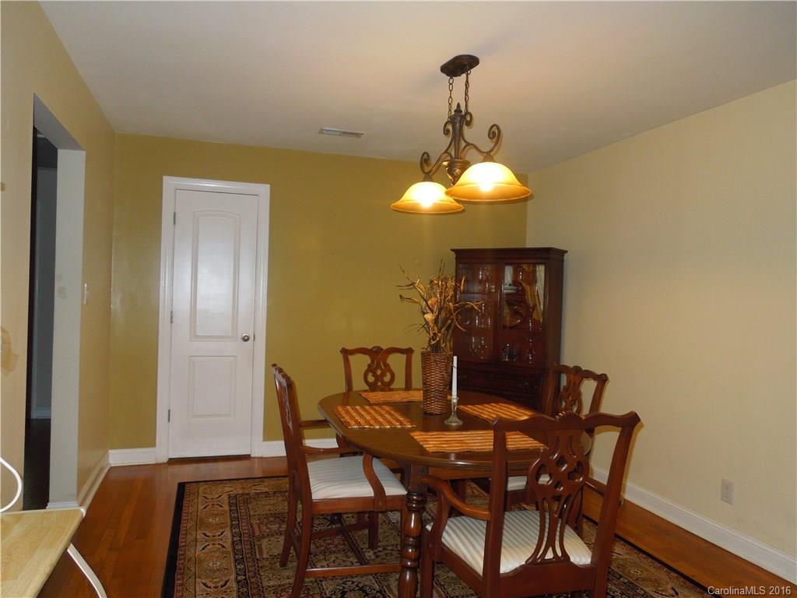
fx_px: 576
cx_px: 398
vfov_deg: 54.9
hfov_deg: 69.4
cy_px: 299
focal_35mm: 25
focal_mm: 4.5
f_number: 3.3
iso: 280
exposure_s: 1/30
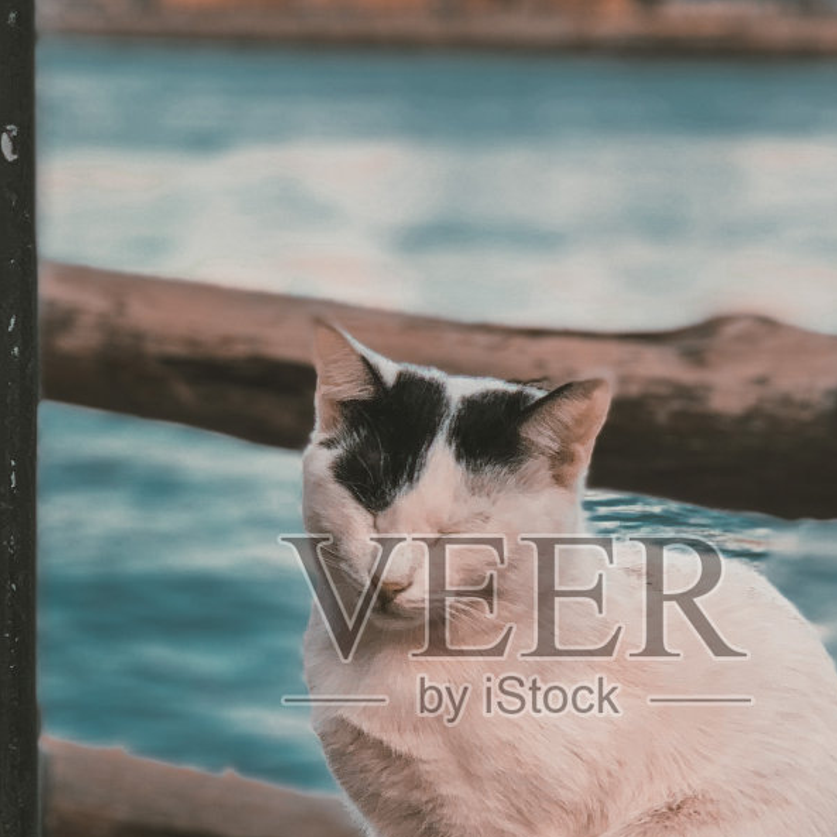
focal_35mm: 124
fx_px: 3392
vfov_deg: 14.0
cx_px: 517
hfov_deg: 14.1
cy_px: 631
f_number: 2.4
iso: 16
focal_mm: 6
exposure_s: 1/210
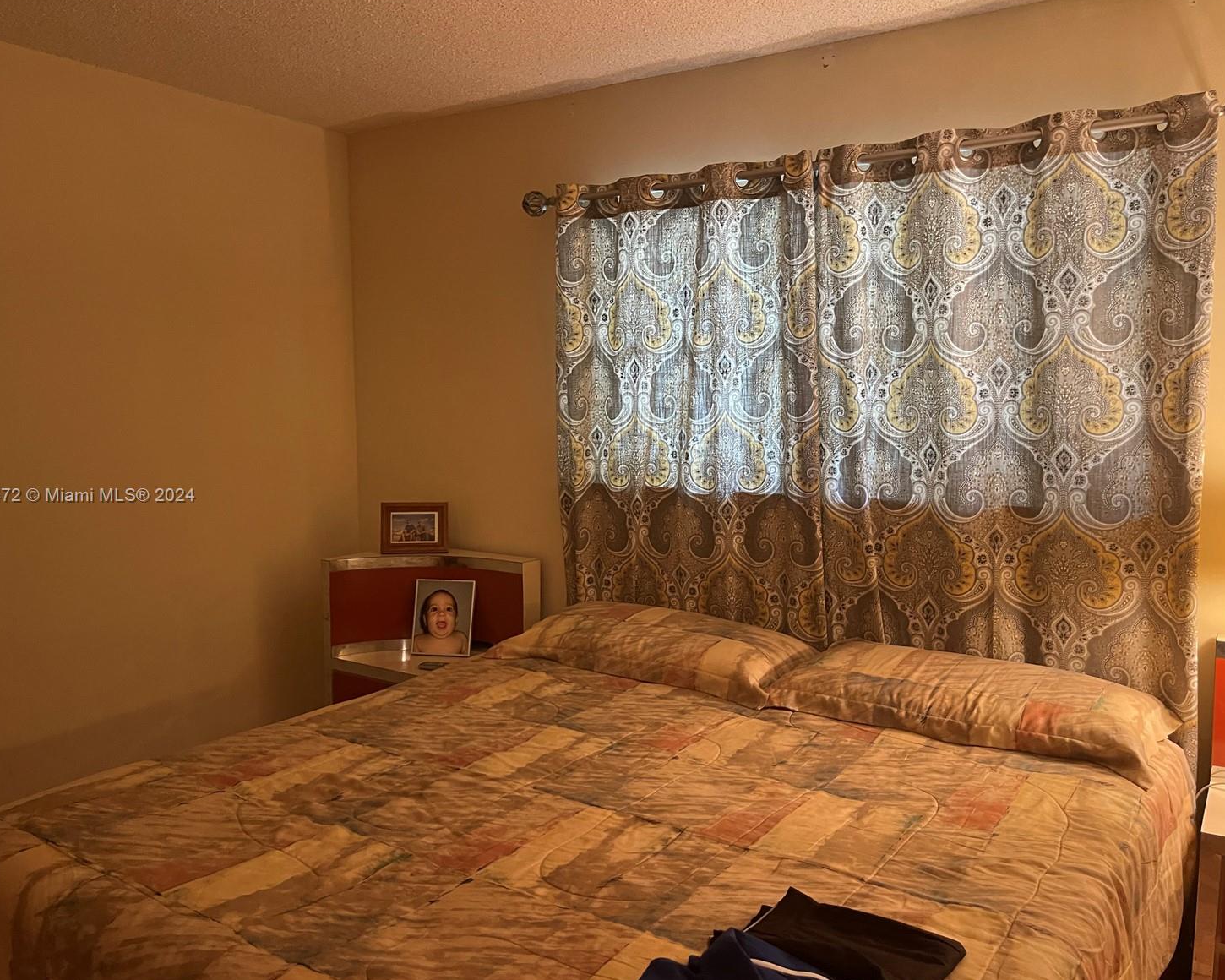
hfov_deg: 62.2
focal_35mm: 28
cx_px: 601
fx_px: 1015
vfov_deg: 51.5
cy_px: 497
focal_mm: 5.1
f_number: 1.6
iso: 400
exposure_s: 1/40
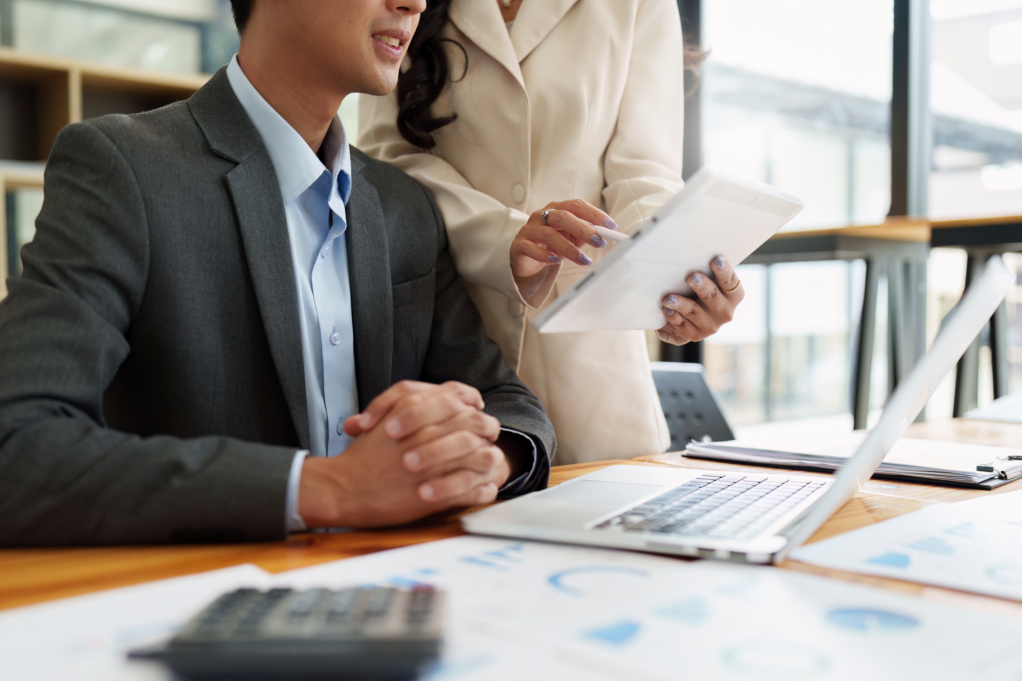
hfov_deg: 50.7
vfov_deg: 35.0
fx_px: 1079
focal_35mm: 38
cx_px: 494
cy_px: 364
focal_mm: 35
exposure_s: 1/125
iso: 200
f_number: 2
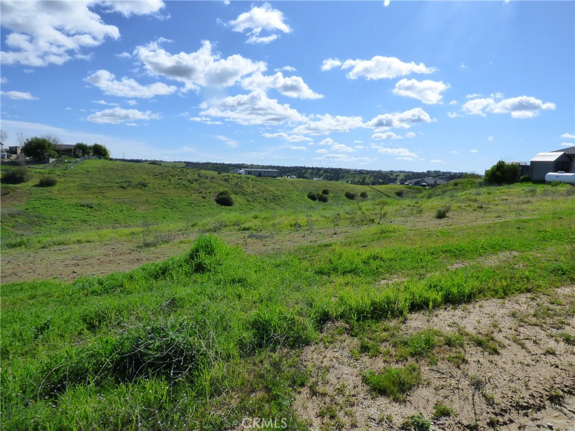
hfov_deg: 81.7
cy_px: 216
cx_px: 288
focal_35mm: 20
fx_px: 332
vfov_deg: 66.0
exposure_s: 1/640
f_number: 7.1
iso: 200
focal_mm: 3.58
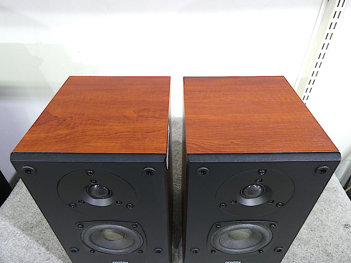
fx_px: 243
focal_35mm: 24
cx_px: 176
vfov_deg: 56.8
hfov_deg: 71.6
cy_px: 132
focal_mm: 4.3
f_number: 3.3
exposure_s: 1/8
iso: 200
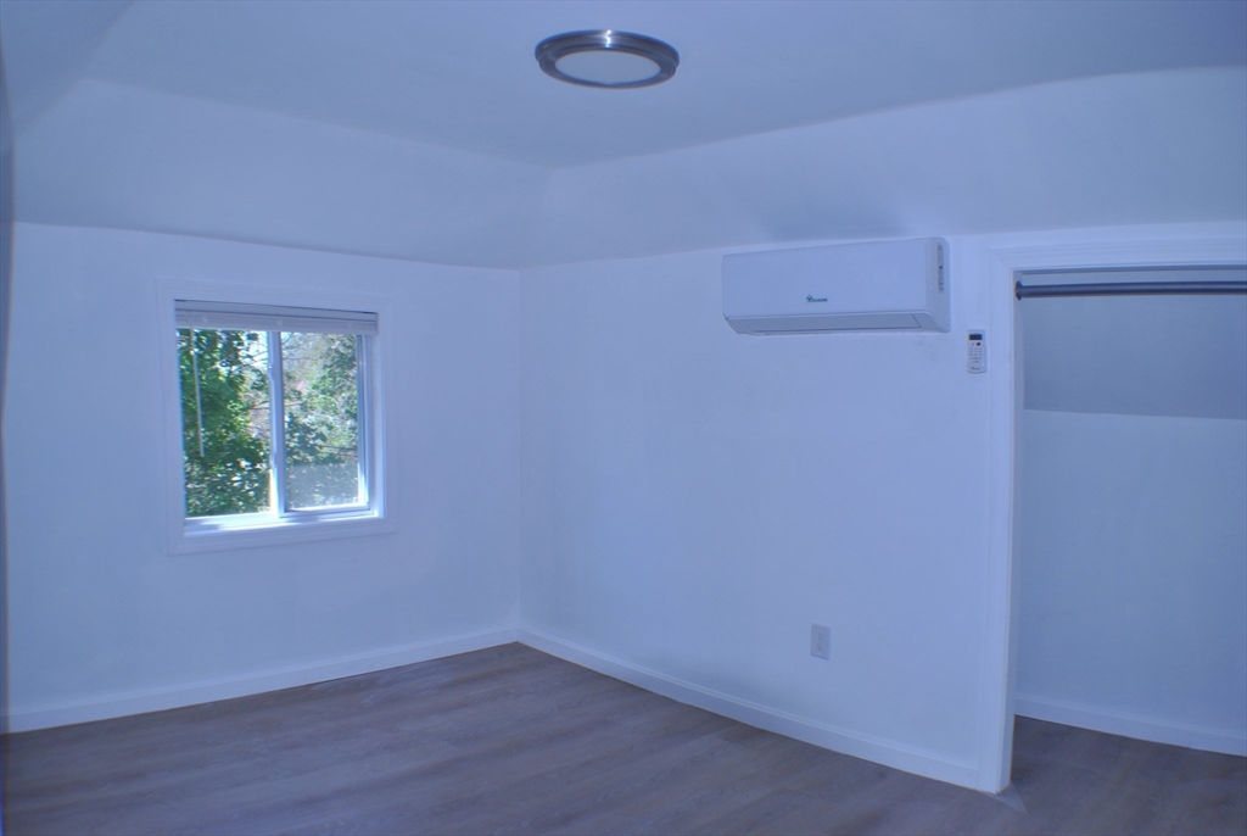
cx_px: 624
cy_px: 418
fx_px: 1249
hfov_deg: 53.1
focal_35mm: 36
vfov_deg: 37.0
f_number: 4
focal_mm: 24
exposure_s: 1/100
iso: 100
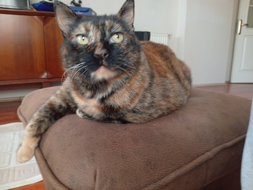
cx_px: 126
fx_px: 198
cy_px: 95
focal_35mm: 27
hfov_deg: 65.3
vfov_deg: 51.5
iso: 1565
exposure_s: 1/20
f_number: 1.8
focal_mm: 3.98
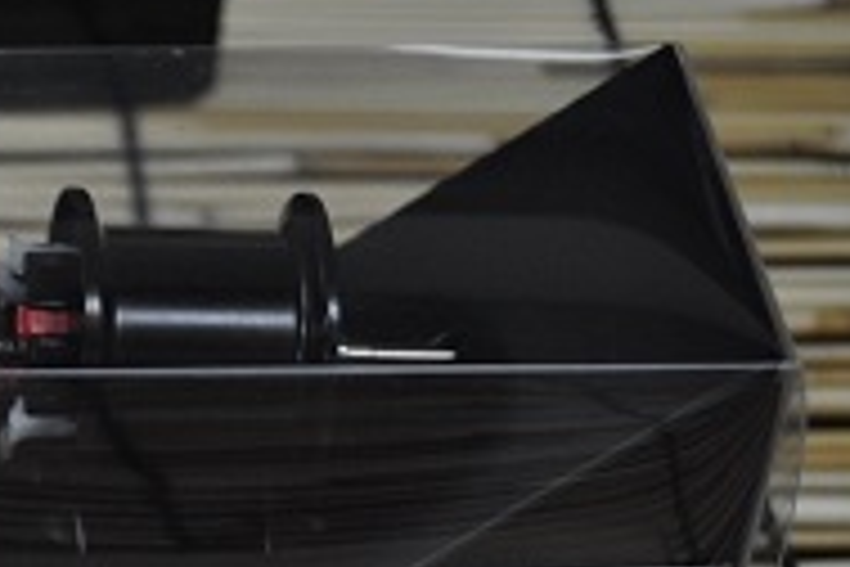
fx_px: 3612
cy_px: 608
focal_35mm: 153
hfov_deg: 12.6
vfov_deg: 8.9
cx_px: -490
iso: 560
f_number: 4.5
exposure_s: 1/60
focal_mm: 30
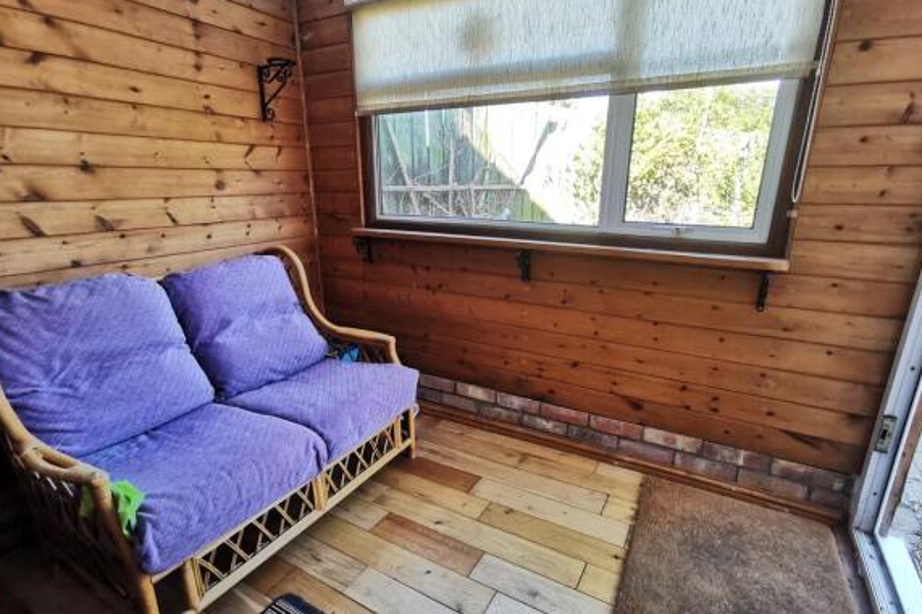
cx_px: 456
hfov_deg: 93.3
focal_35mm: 17
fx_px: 435
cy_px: 322
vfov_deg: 70.3
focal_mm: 2.26
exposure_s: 1/50
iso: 100
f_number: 2.2
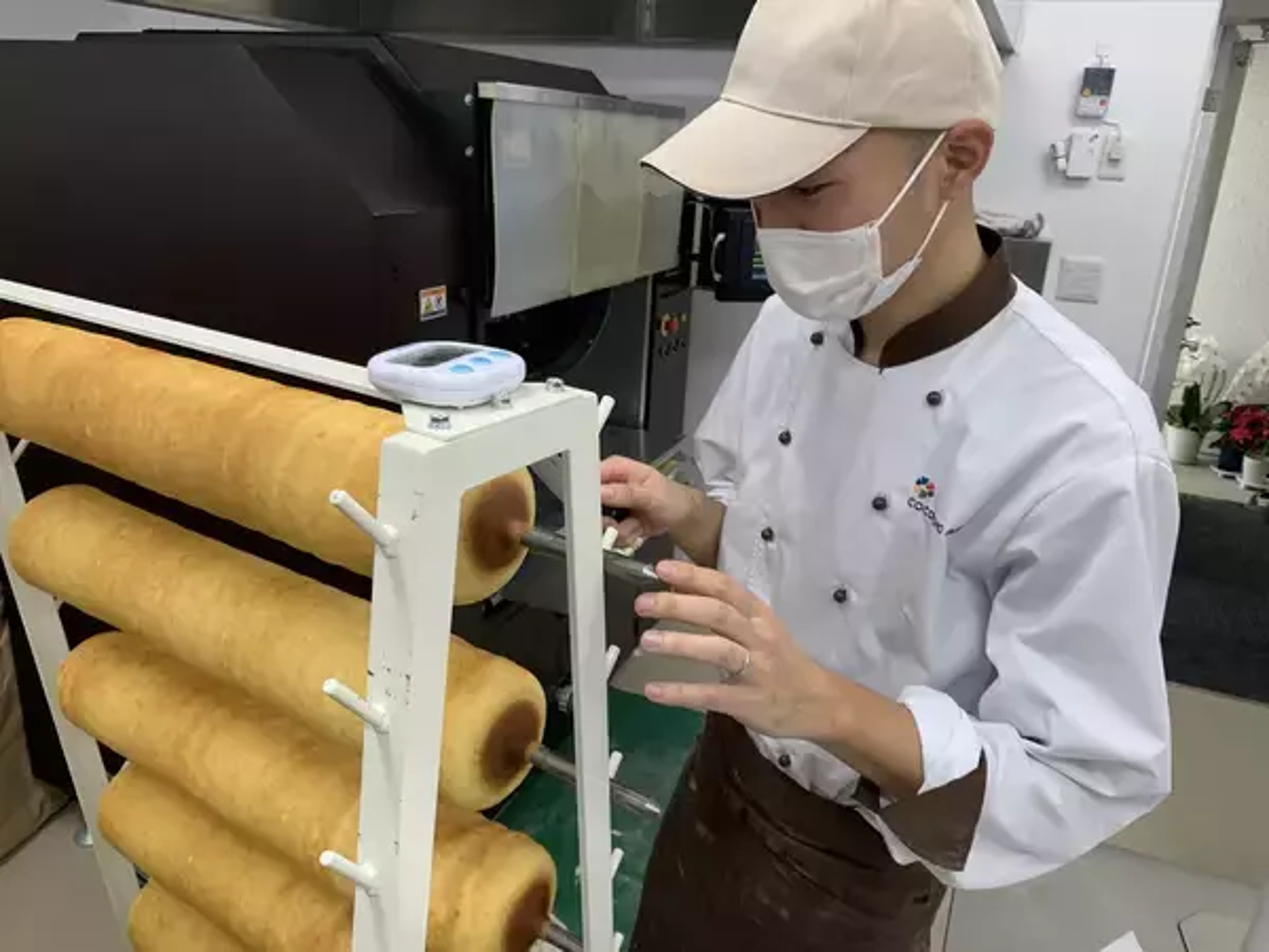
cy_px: 476
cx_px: 634
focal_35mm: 26
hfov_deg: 67.3
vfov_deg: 53.1
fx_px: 953
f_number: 1.8
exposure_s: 1/121
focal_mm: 4.25
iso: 64
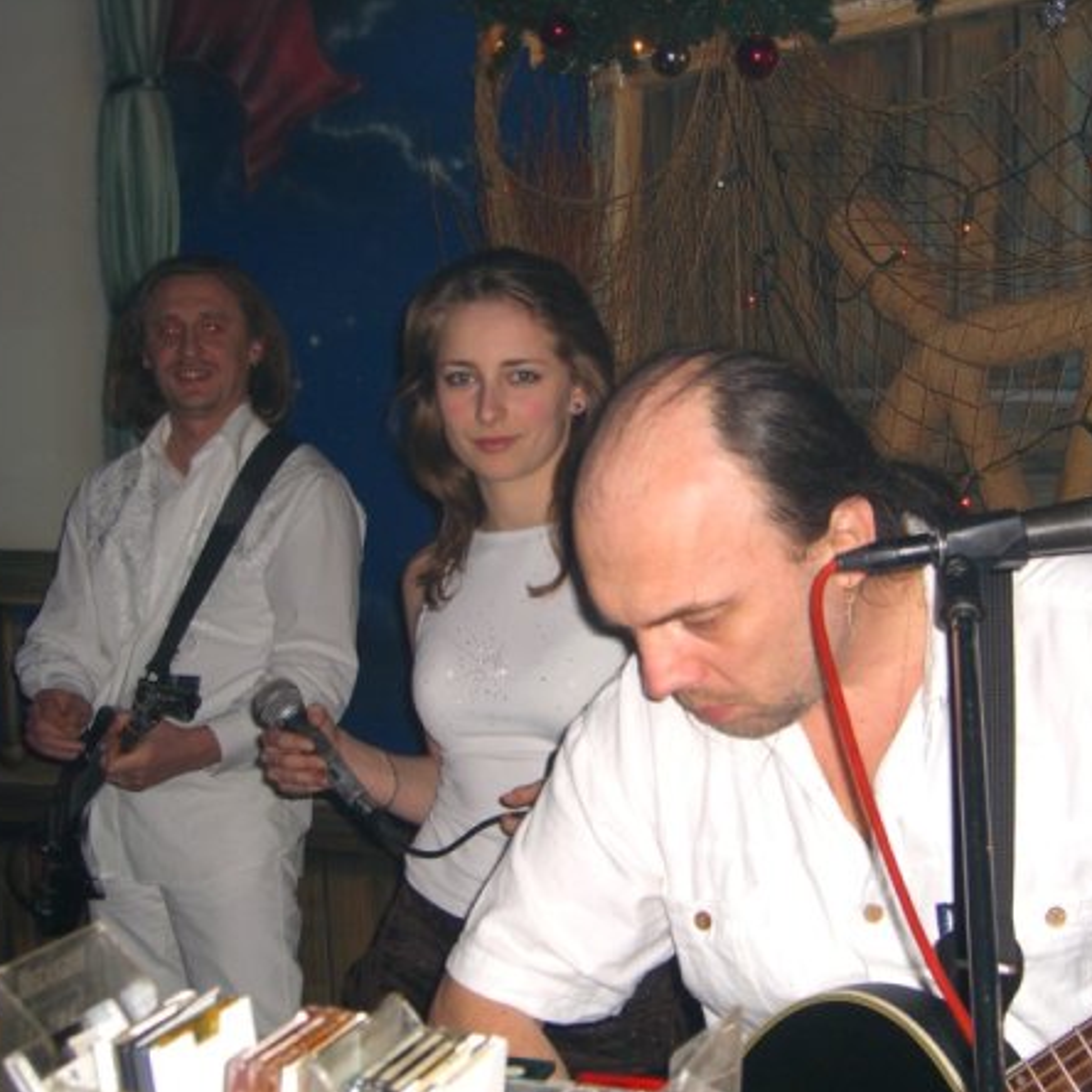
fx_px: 1963
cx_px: 622
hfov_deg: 31.0
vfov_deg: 31.1
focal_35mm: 55
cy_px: 548
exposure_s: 1/60
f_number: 3.1
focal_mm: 9.5
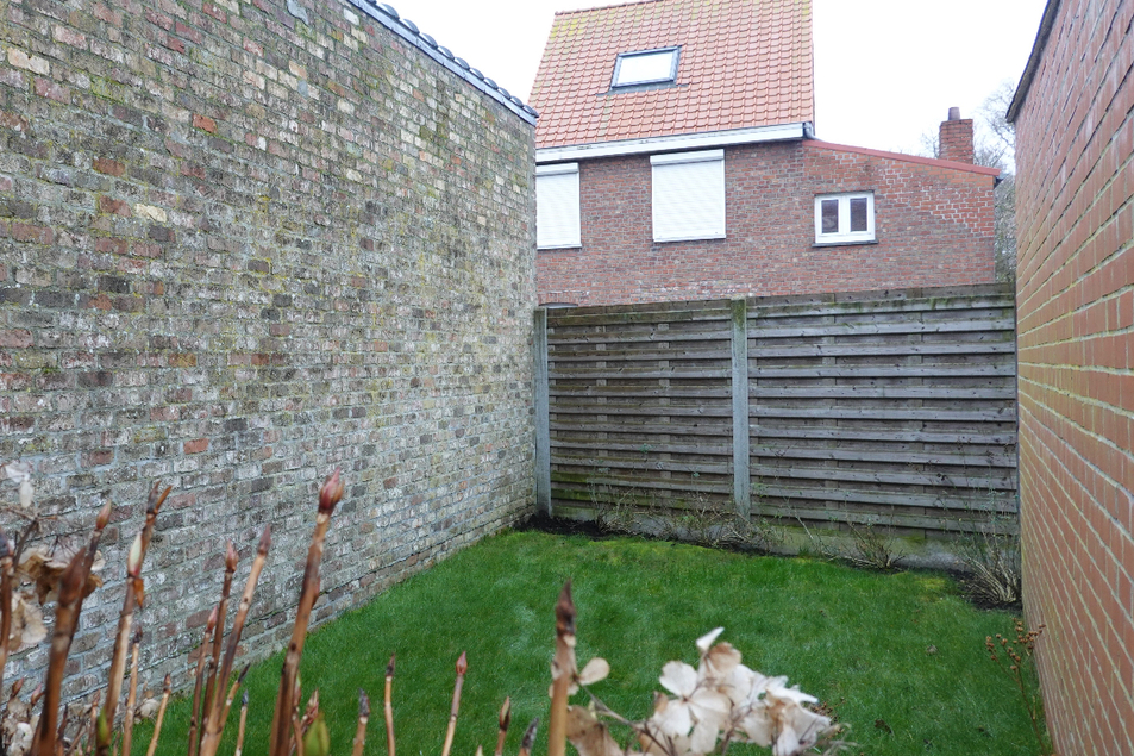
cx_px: 371
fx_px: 1071
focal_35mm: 34
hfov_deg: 54.6
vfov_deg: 38.9
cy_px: 381
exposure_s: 1/30
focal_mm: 9
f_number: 5
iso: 250
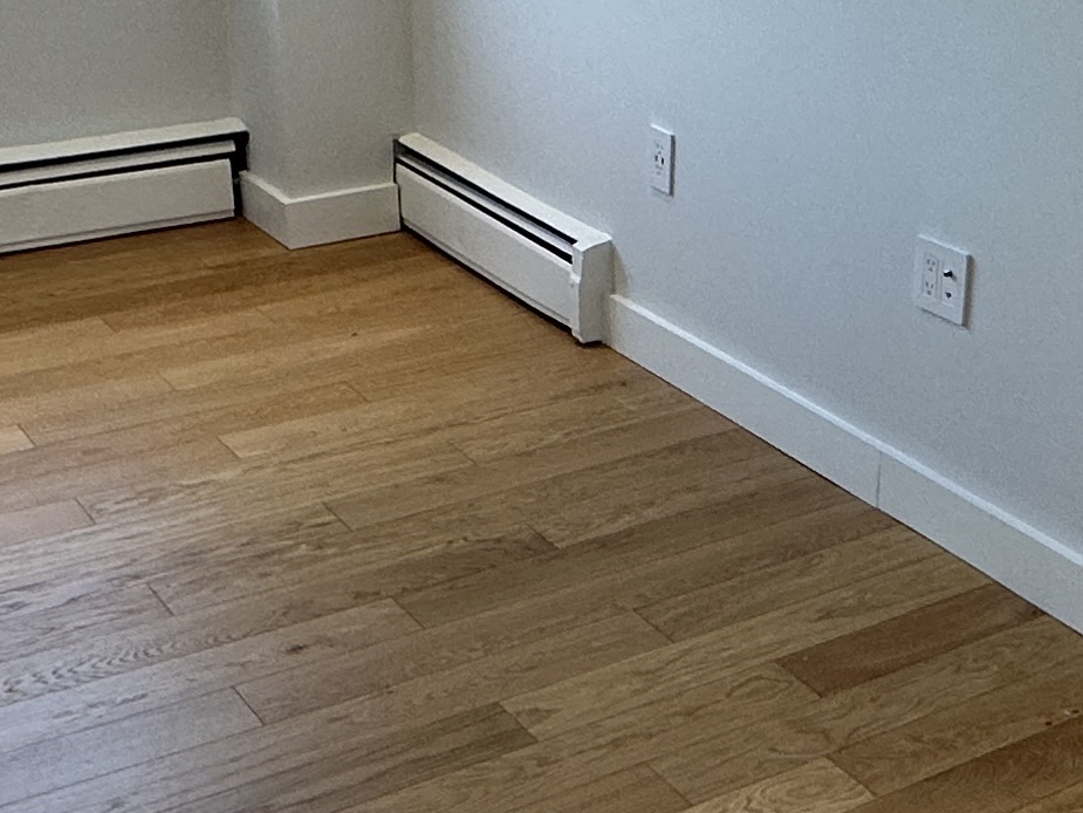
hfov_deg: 31.4
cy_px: 438
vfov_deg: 24.0
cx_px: 741
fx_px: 1909
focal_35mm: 61
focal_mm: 2.22
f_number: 2.2
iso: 125
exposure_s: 1/120
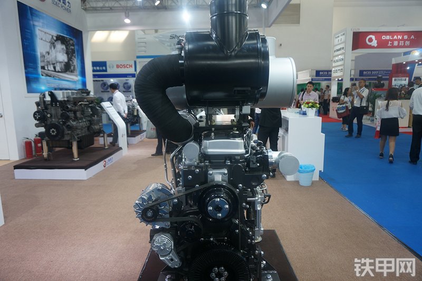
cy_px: 140
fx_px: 281
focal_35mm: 24
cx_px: 211
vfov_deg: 53.1
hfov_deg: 73.8
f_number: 4
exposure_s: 1/60
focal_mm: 16
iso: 200
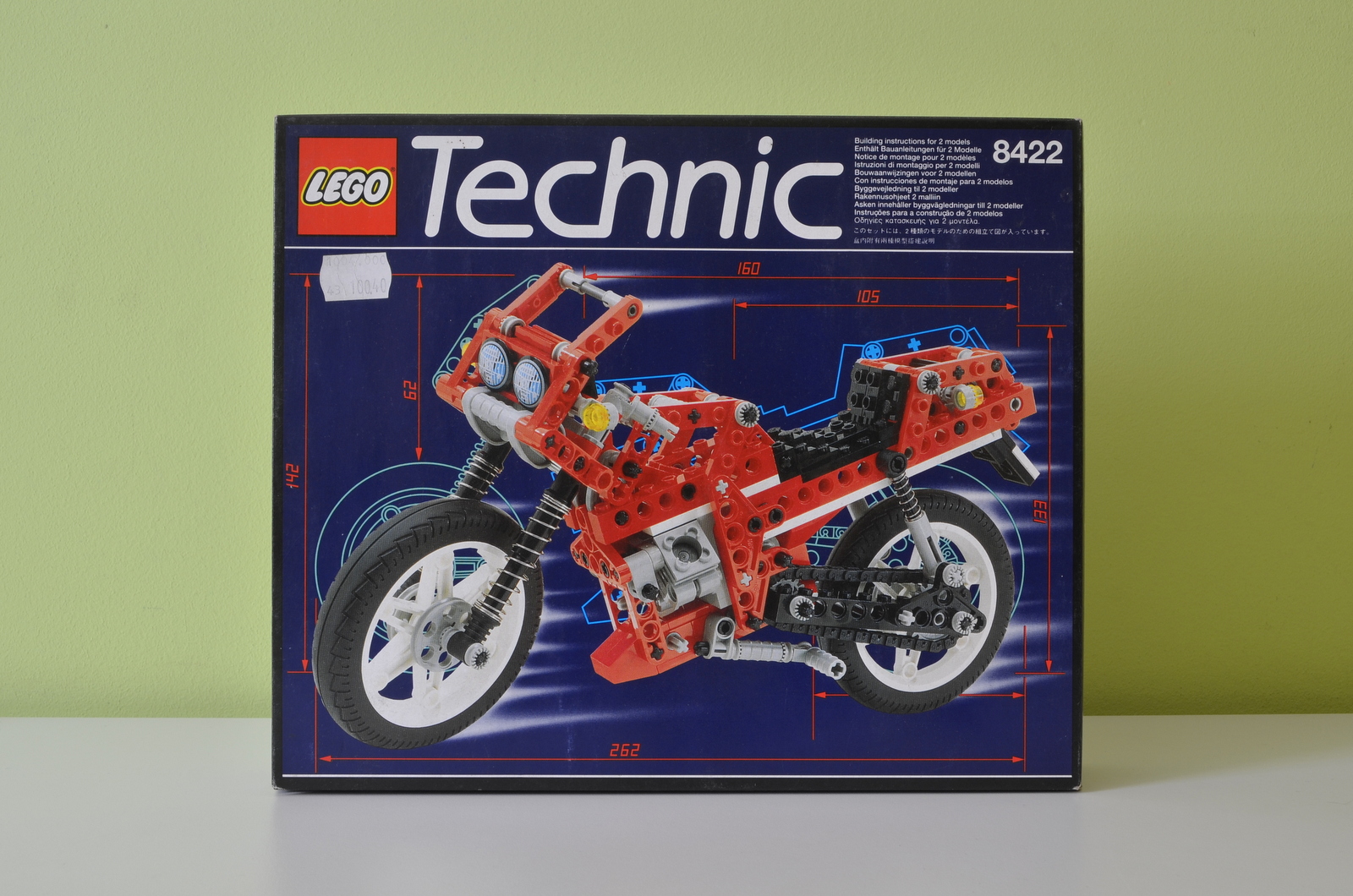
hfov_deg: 49.6
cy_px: 448
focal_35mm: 39
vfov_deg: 34.1
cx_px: 676
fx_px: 1463
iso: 125
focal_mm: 26
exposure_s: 1
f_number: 10
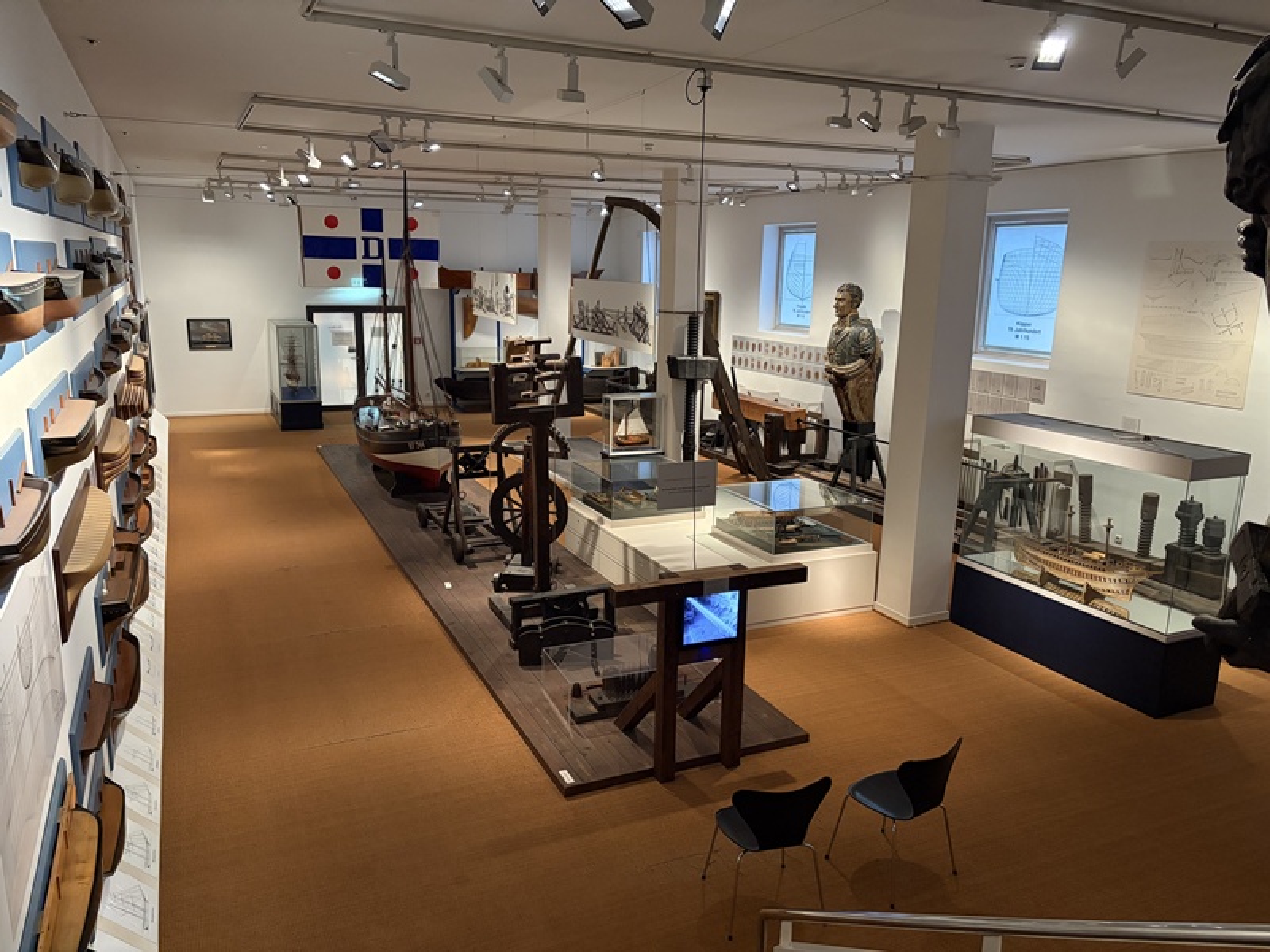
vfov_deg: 53.1
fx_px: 954
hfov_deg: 67.3
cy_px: 476
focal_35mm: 26
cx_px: 635
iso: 500
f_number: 1.6
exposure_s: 1/50
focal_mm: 5.96
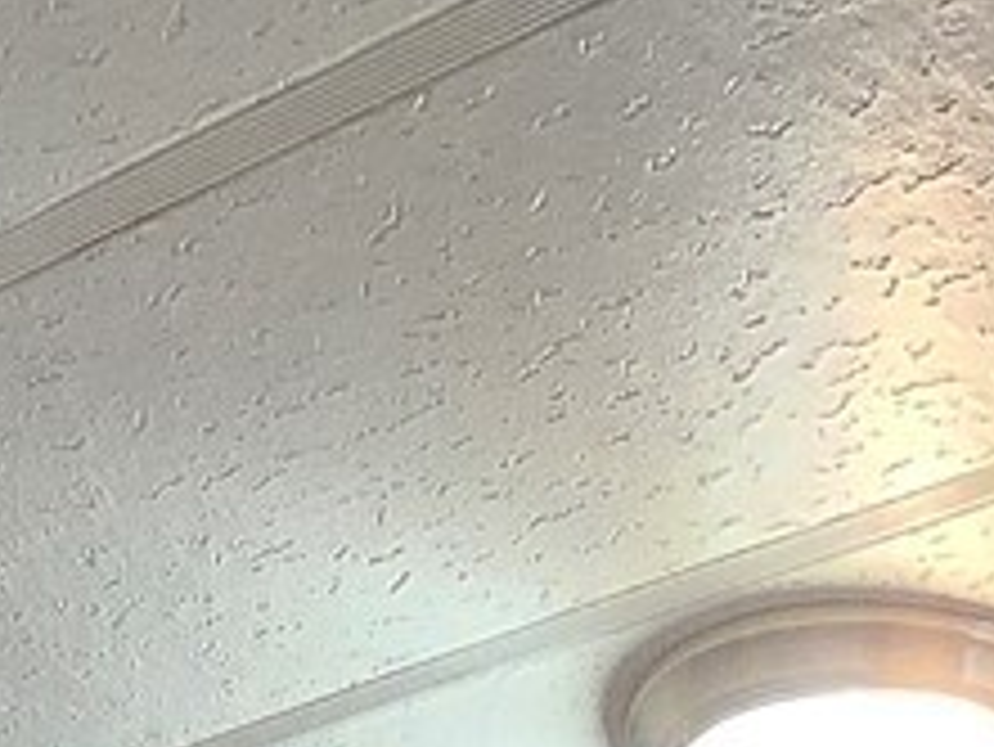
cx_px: 1048
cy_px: 2624
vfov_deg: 9.4
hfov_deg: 20.1
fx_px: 2701
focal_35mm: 94
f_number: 2.2
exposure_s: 1/60
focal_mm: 2.2
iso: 640
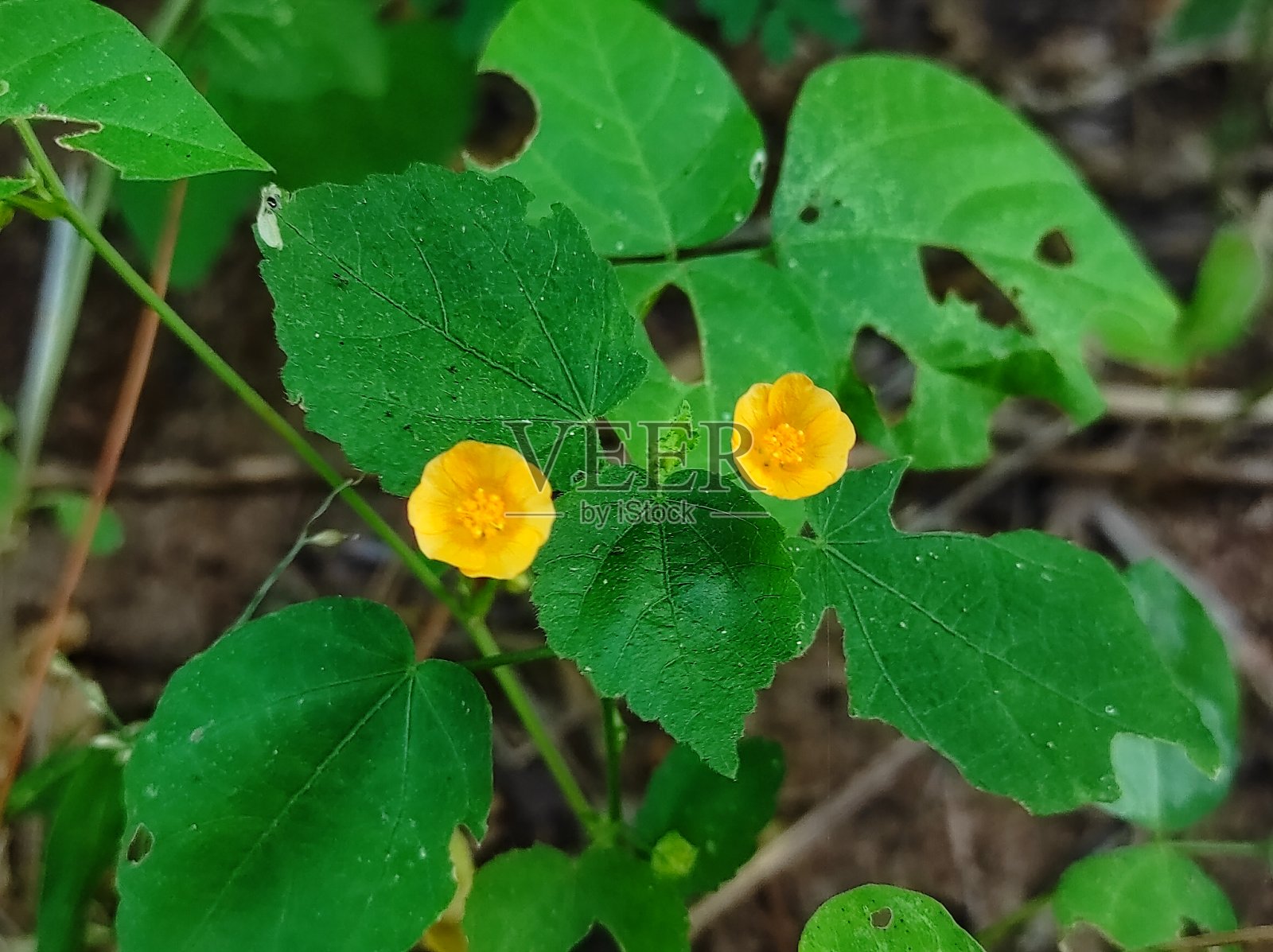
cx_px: 636
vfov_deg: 54.8
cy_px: 476
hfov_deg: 69.4
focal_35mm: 25
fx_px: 919
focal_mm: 5.43
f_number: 1.89
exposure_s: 1/50
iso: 113
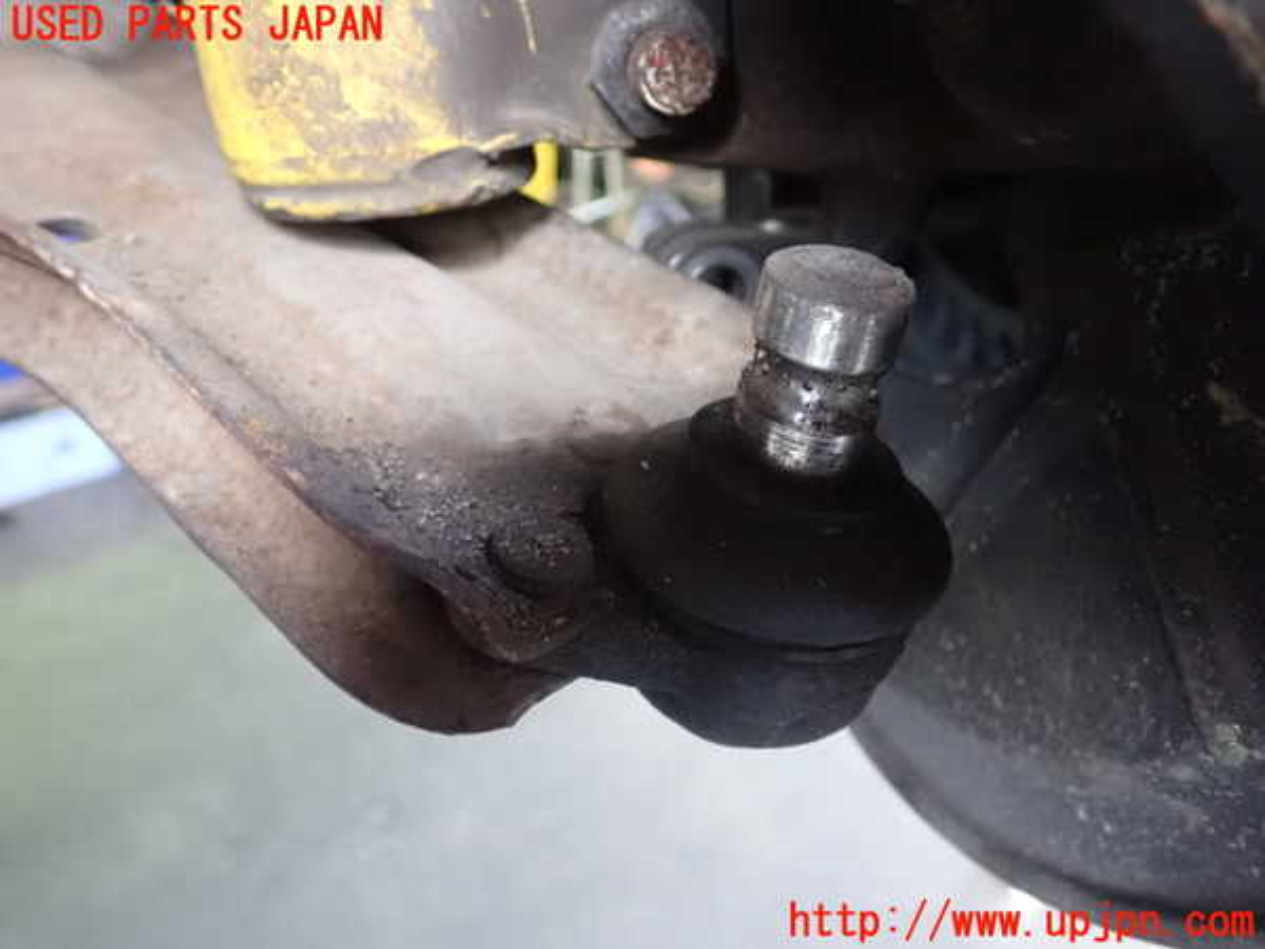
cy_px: 474
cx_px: 632
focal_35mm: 30
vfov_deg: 46.8
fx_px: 1096
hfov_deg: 60.0
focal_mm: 5.4
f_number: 2.3
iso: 1600
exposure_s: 1/60
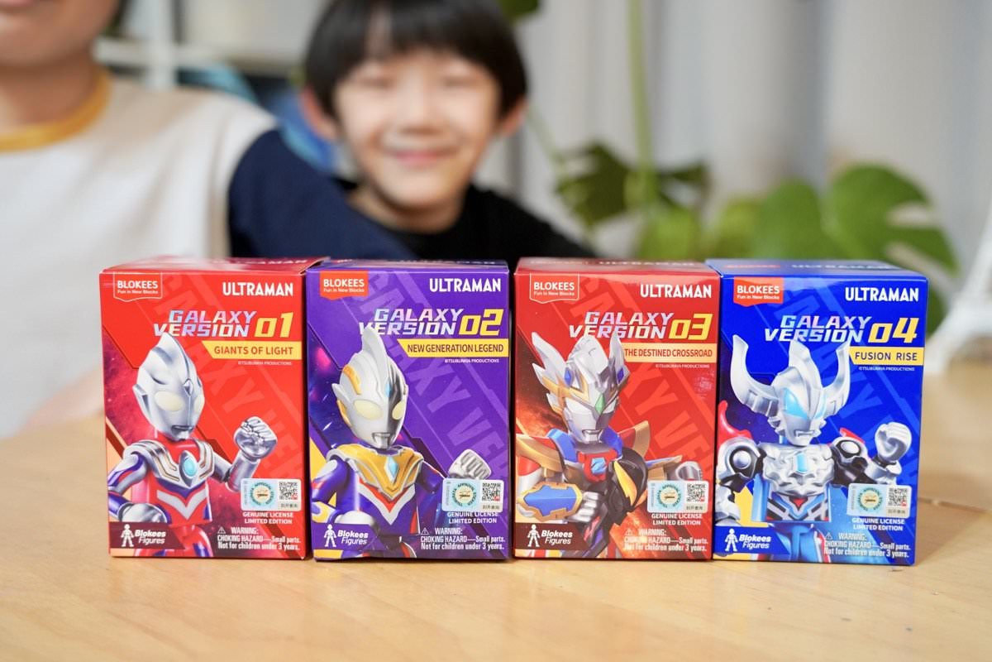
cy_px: 331
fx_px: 1127
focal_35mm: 41
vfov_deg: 32.7
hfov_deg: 47.5
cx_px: 496
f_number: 4
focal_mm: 40.9
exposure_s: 1/160
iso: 2500
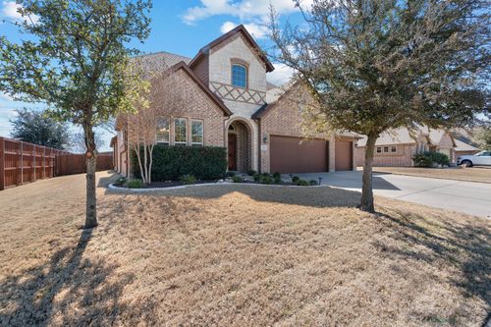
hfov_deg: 96.8
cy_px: 164
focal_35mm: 16
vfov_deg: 73.7
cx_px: 246
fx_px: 218
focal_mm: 16
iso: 250
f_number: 9
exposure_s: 1/40
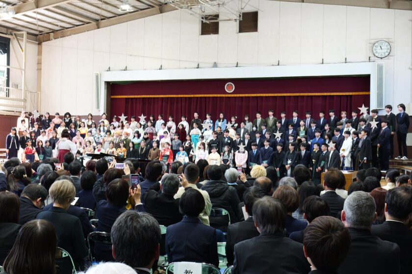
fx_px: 572
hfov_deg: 39.6
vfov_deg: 27.0
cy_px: 137
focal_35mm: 50
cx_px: 206
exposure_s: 1/50
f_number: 10
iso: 8000
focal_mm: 50
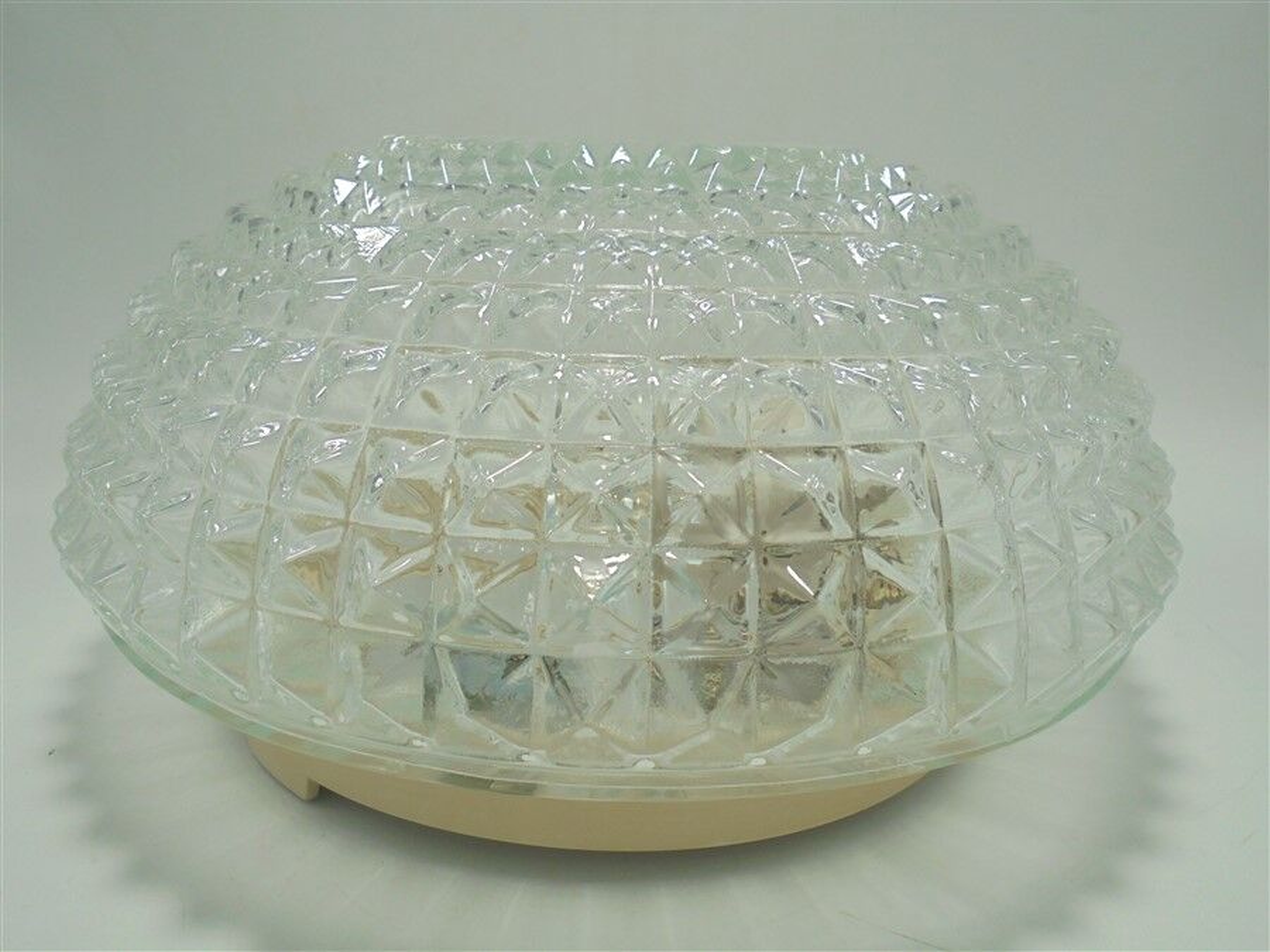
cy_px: 476
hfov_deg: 61.7
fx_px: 1064
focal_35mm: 29
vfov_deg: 48.2
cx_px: 635
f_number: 3.7
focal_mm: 5.3
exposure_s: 1/125
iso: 100
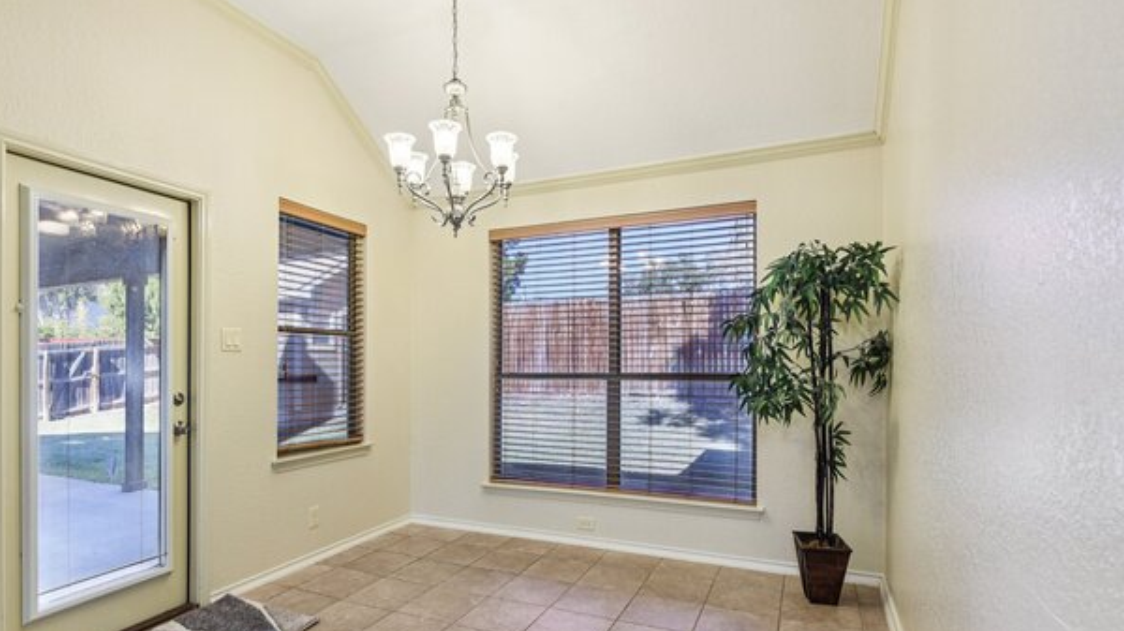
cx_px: 528
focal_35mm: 19
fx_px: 566
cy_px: 368
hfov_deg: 89.5
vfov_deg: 58.0
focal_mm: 17
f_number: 8
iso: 800
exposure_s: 1/15
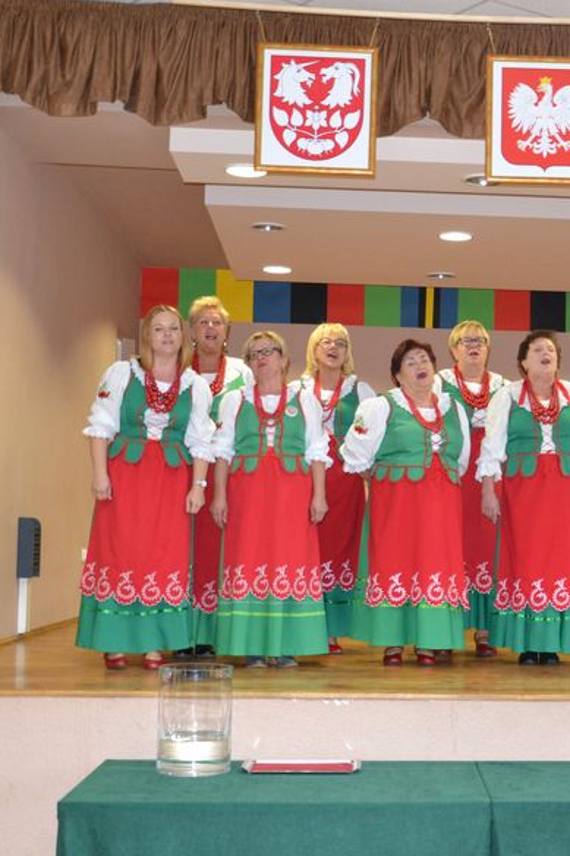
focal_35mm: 58
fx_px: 1373
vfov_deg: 34.6
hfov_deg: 22.9
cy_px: 438
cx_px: 508
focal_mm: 25
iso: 1800
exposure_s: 1/60
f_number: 4
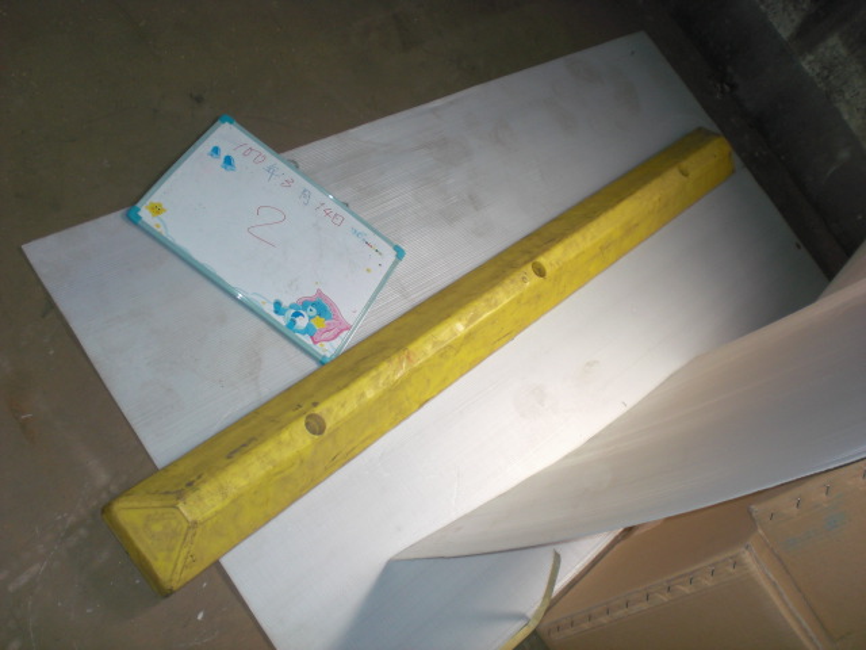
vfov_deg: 37.7
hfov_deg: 49.0
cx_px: 433
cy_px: 325
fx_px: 951
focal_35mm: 38
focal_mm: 6.3
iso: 100
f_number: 3.1
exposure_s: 1/100
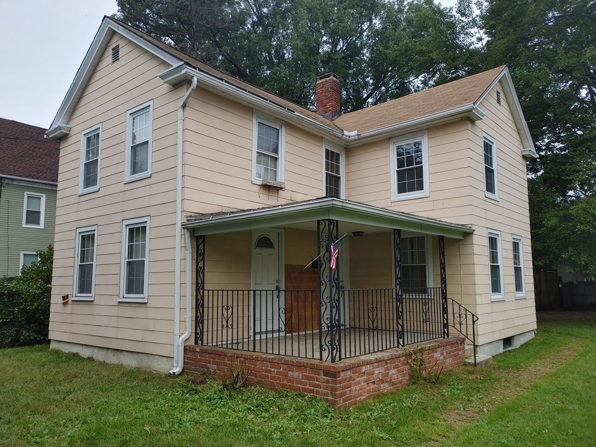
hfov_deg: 67.3
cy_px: 224
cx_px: 298
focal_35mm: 26
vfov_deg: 53.1
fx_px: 448
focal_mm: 5.58
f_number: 1.8
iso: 50
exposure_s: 1/1149
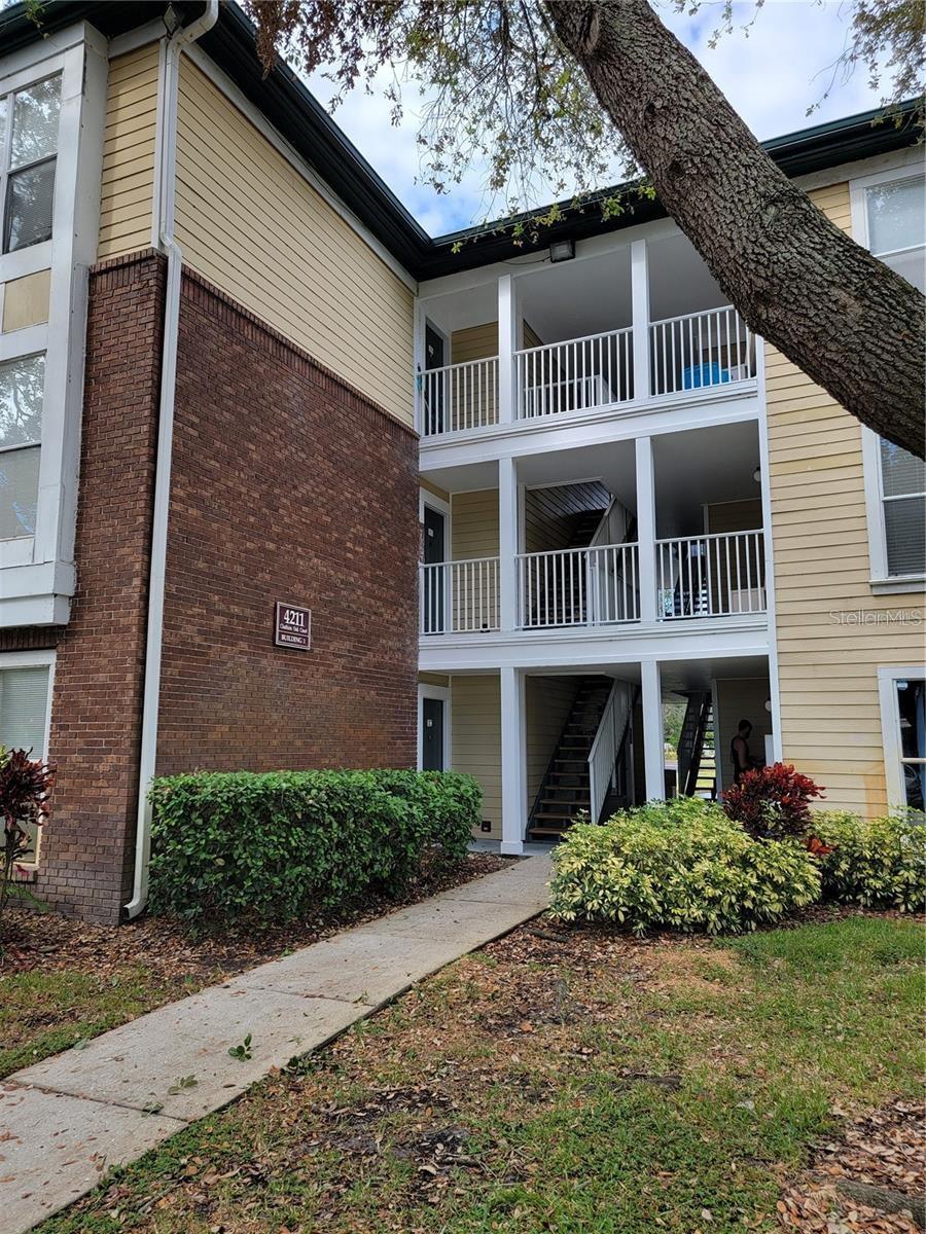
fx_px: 856
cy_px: 617
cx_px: 463
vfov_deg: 71.6
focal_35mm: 24
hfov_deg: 56.8
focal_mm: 6.7
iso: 16
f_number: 1.8
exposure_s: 1/194
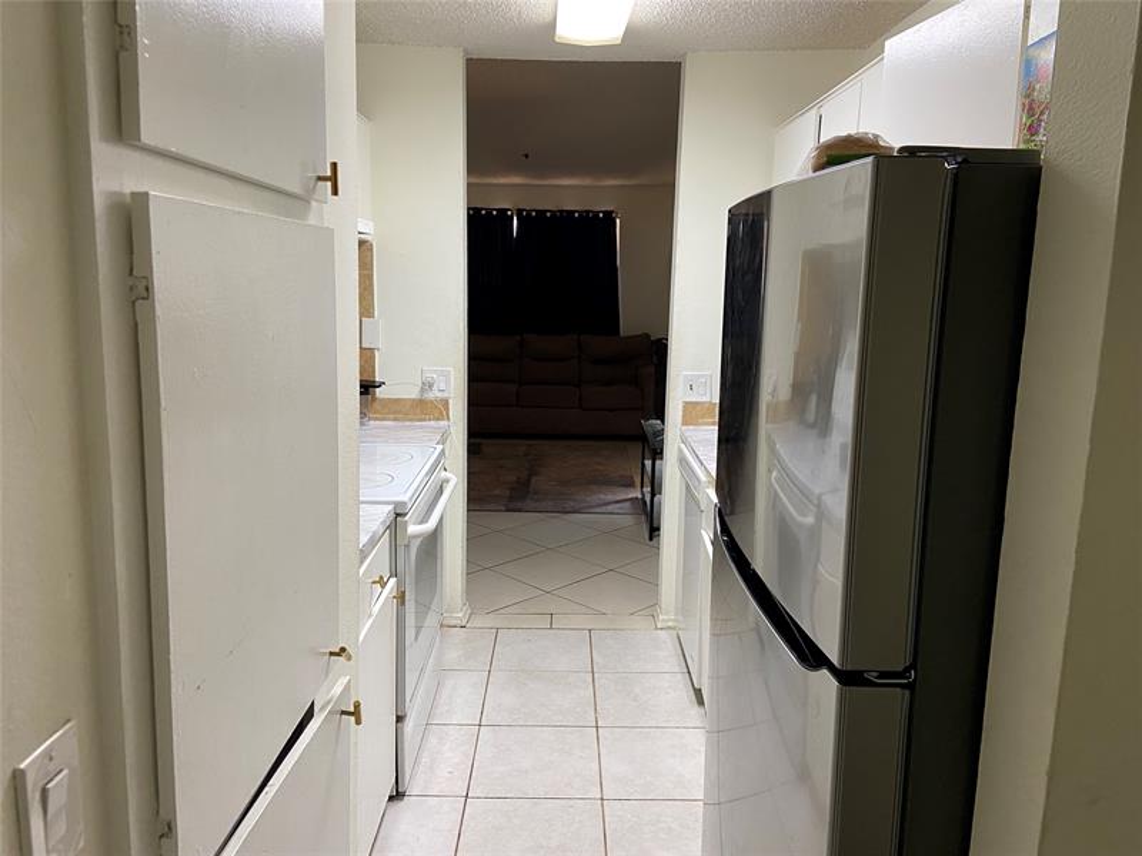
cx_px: 571
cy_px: 428
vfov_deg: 53.1
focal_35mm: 26
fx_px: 858
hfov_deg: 67.3
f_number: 1.8
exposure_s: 1/60
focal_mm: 4.25
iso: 125
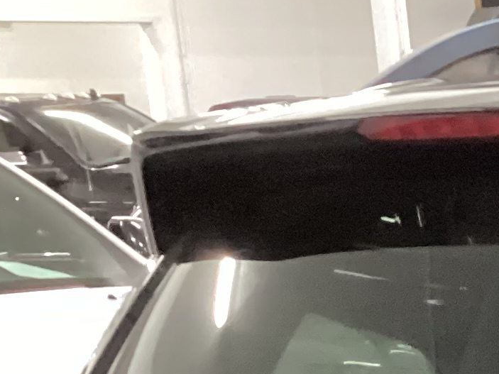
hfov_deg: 12.3
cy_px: 769
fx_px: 2075
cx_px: 948
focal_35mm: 144
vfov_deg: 9.6
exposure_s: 1/25
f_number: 2.4
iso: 400
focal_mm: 3.3
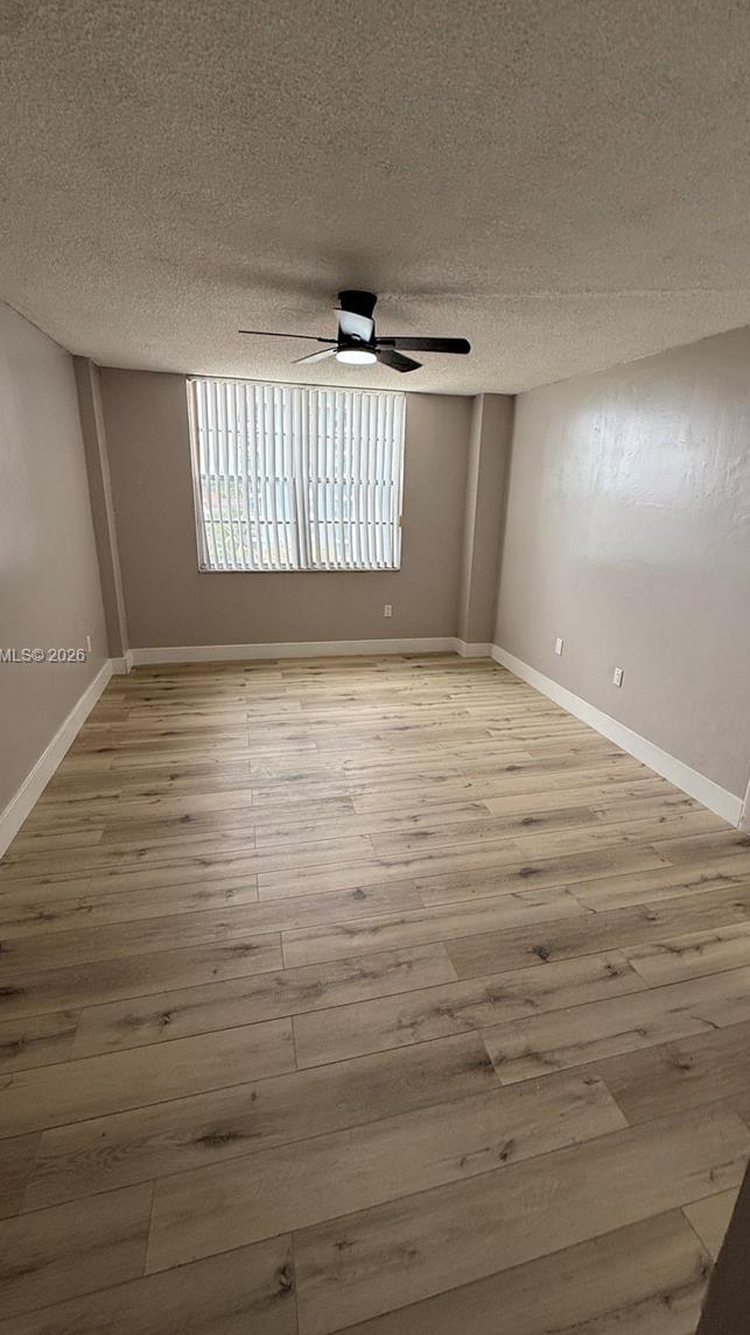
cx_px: 394
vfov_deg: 99.4
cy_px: 657
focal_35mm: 16
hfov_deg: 67.0
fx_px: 566
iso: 64
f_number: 2.2
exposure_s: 1/200
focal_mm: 2.22
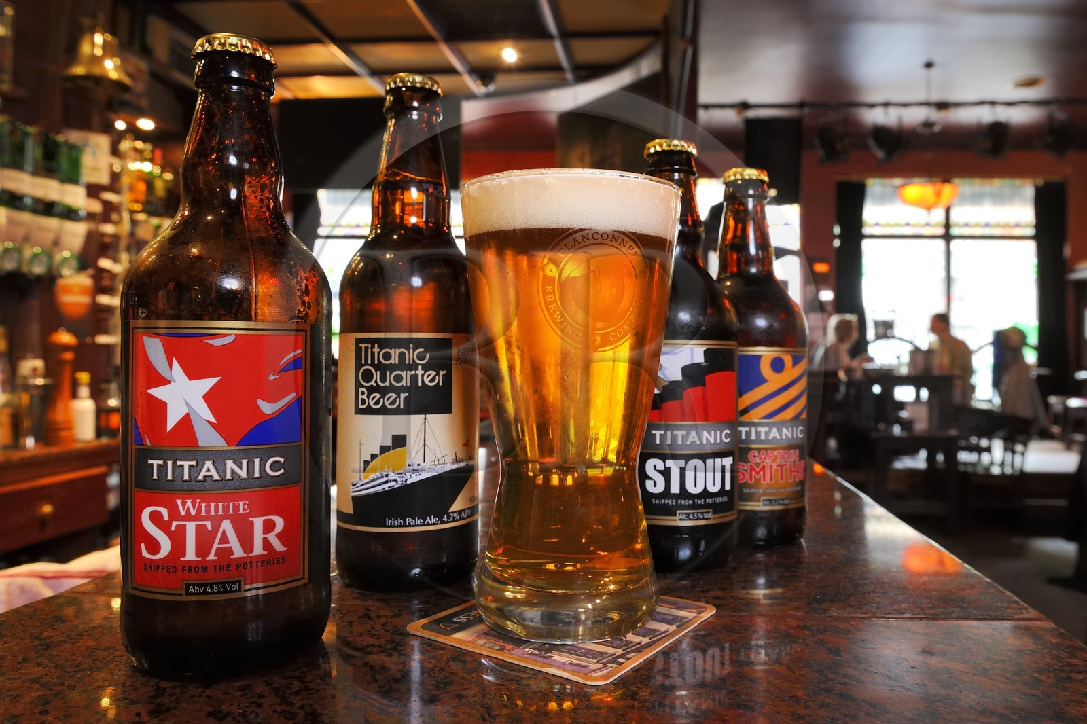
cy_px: 362
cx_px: 544
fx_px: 724
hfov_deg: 73.8
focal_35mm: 24
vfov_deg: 53.1
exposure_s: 1/6
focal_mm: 24
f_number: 9
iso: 800
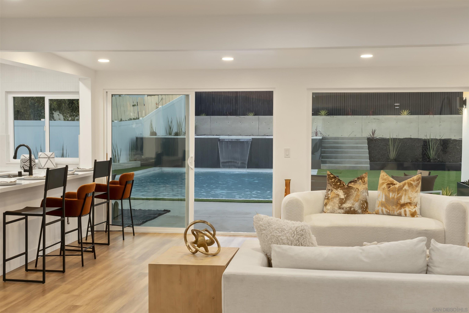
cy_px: 156
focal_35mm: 44
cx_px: 234
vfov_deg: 30.5
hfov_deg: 44.5
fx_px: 573
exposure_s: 1/3
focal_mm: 44
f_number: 14
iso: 500
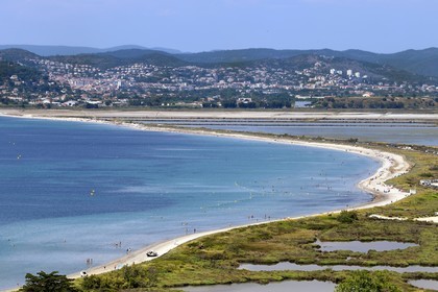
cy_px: 146
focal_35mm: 170
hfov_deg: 12.1
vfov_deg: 8.1
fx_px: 2068
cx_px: 219
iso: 200
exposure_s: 1/500
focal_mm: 170
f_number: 9
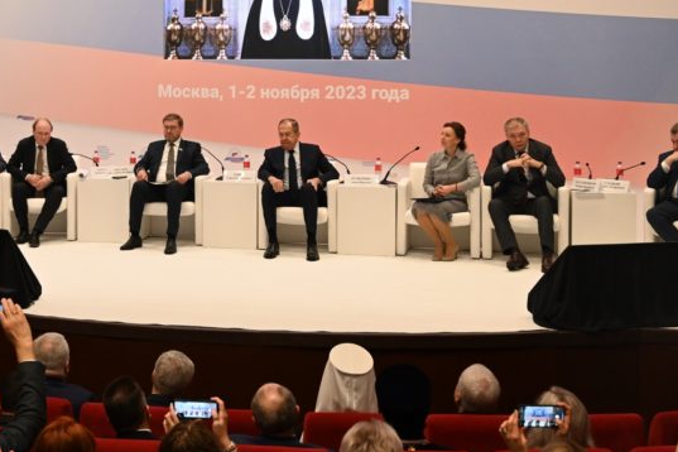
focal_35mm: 62
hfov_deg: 31.7
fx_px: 1167
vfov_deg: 21.6
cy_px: 88
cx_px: 152
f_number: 4.5
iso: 3200
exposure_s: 1/80
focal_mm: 32.5
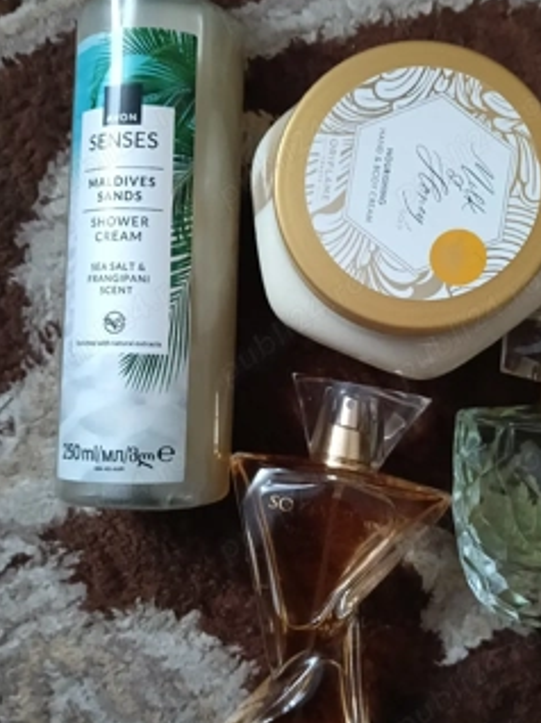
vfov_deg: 54.0
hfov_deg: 41.5
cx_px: 336
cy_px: 355
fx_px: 709
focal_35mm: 34
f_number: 1.8
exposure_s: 1/16.7
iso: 1600
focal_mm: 3.98
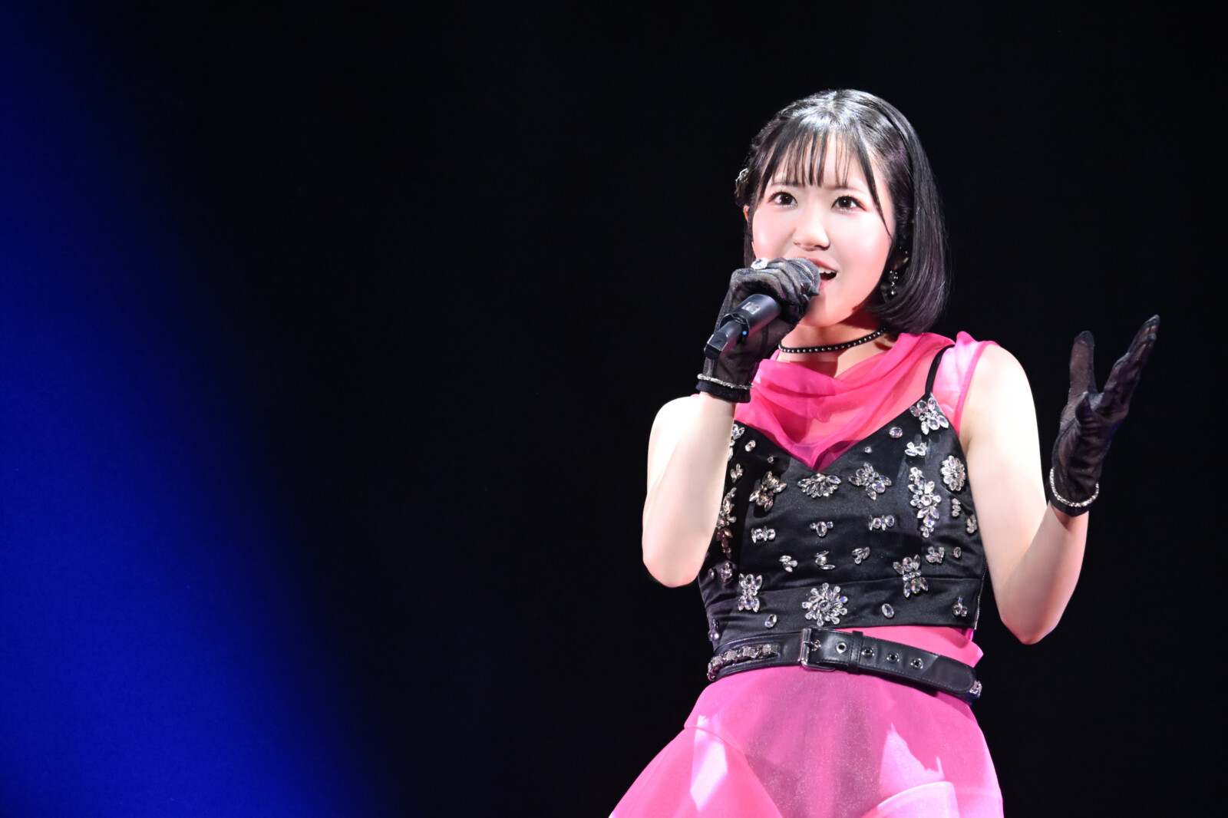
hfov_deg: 6.9
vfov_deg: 4.6
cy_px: 409
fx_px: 10231
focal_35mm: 300
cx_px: 614
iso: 3200
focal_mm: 200
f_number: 5
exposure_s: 1/500
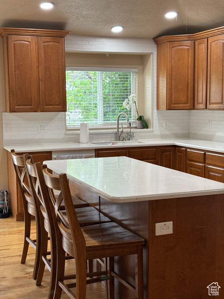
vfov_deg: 36.8
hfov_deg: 28.0
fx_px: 449
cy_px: 150
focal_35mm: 52
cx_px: 112
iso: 50
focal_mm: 5.96
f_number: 1.6
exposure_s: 1/60
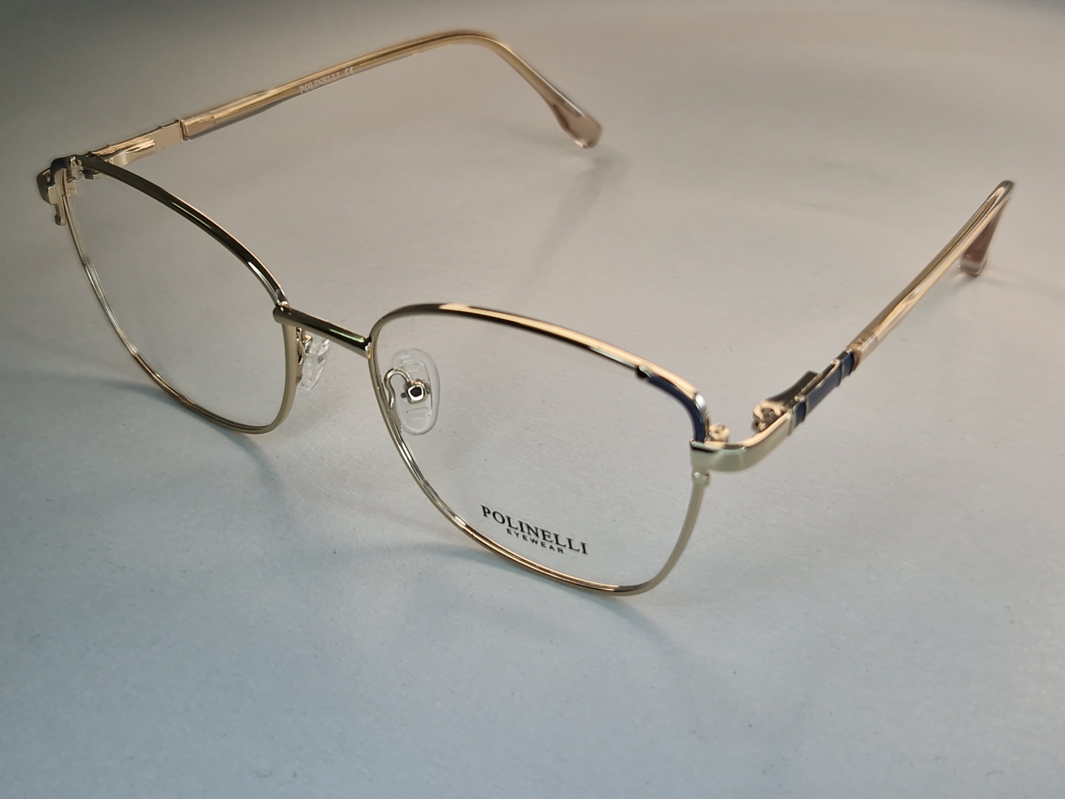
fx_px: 708
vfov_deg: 58.9
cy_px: 400
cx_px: 532
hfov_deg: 73.9
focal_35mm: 23
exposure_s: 1/234
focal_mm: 5.4
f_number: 1.8
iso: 50
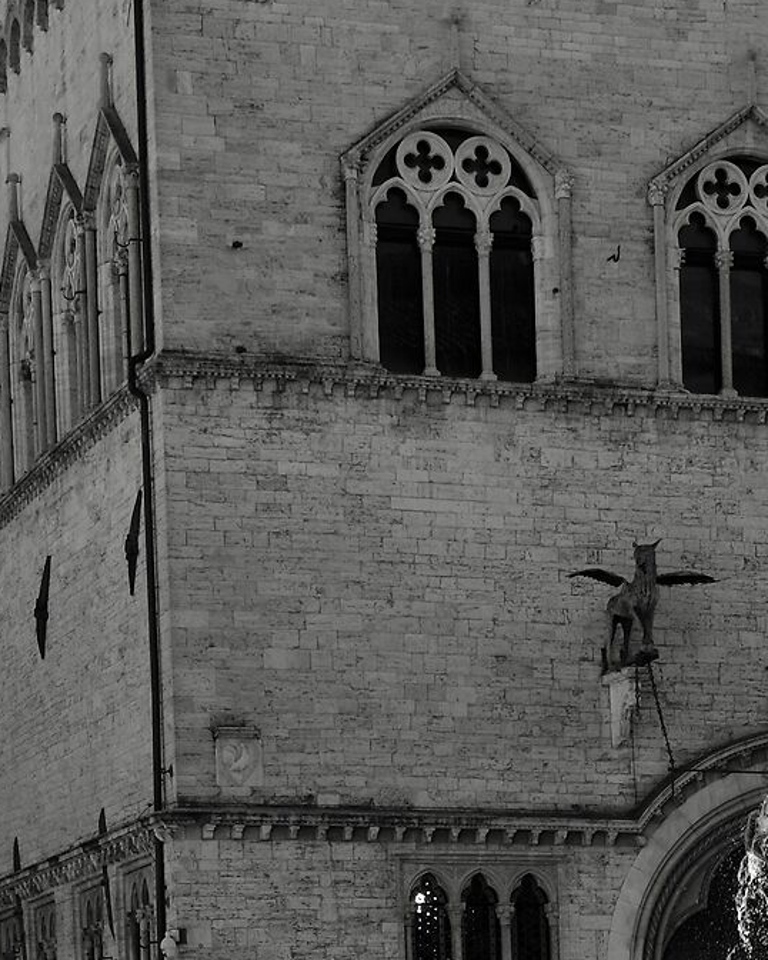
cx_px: 859
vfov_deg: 14.8
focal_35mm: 124
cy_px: 1261
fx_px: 3522
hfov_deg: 12.2
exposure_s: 1/340
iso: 125
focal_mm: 24.9
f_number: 5.6
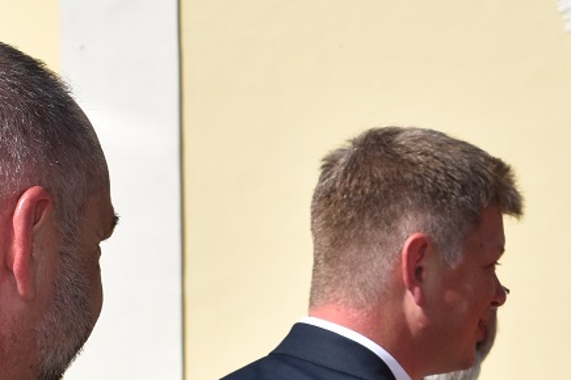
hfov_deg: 11.5
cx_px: 655
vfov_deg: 7.7
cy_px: 473
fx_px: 2791
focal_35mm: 176
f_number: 11
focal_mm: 34
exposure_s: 1/200
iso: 100
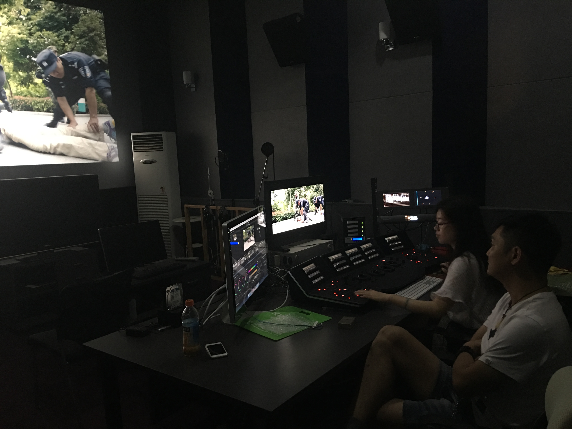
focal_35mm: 29
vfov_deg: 48.2
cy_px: 214
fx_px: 479
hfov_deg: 61.7
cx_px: 286
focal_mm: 4.15
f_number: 2.2
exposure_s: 1/4
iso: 100
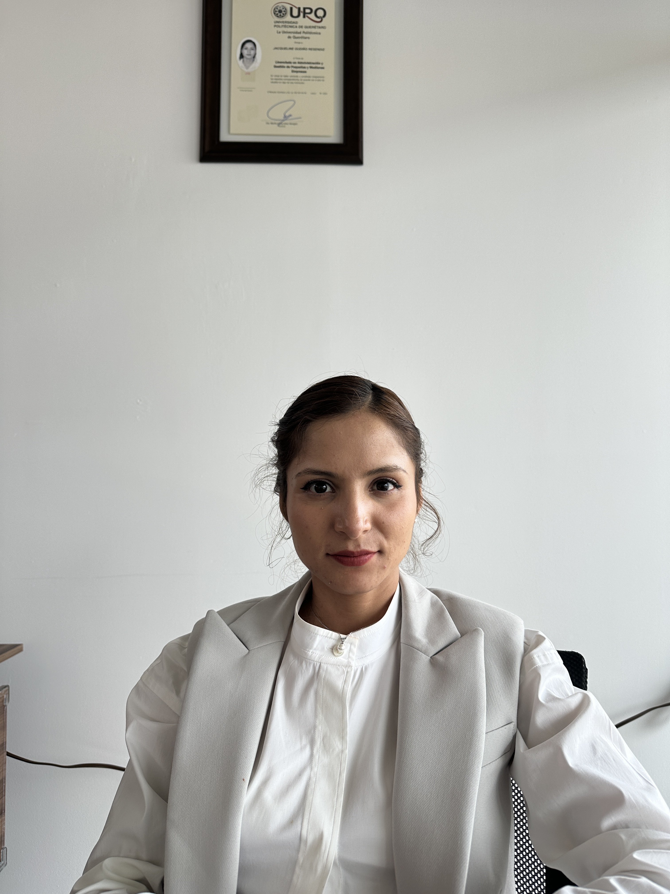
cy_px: 447
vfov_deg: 71.6
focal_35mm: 24
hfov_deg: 56.8
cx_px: 335
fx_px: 619
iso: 64
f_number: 1.78
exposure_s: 1/129
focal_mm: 6.86
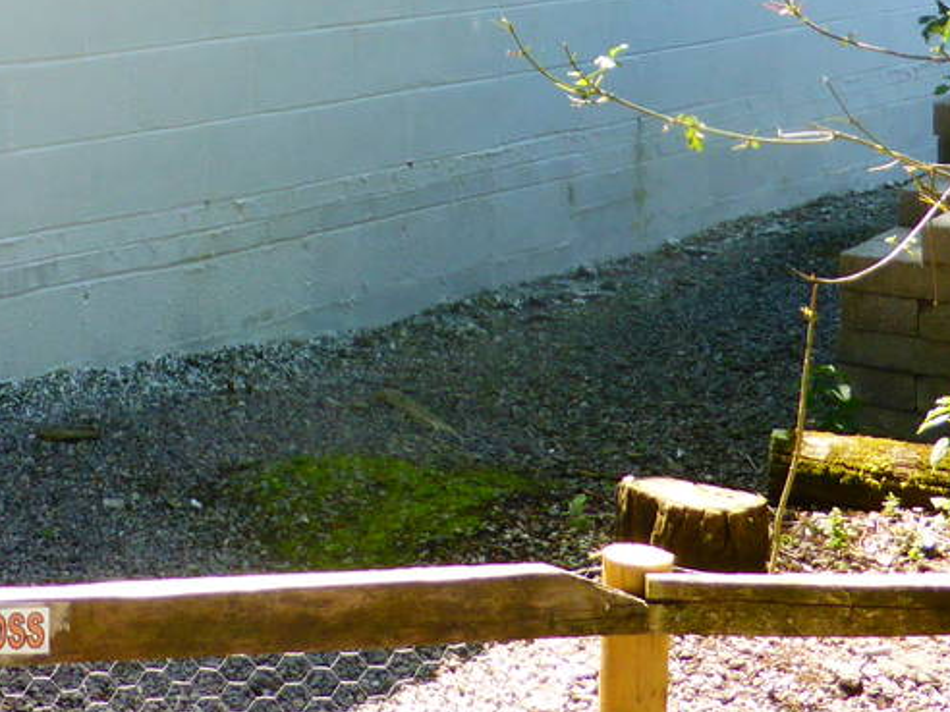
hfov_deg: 24.8
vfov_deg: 17.9
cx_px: 261
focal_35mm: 78
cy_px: -149
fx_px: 2141
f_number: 3.3
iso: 100
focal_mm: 4.3
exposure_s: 1/200
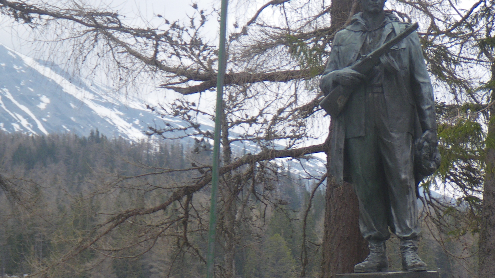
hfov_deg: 17.5
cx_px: 371
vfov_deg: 9.9
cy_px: 268
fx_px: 1601
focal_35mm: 122
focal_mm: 11.1
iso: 50
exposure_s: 1/100
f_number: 4.6
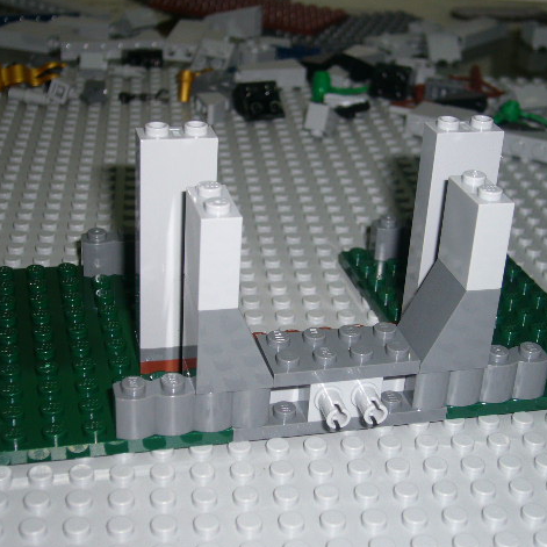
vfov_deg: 28.6
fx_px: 1073
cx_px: 274
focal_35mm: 60
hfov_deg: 28.6
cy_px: 273
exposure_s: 1/60
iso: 80
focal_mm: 8.3
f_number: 3.3
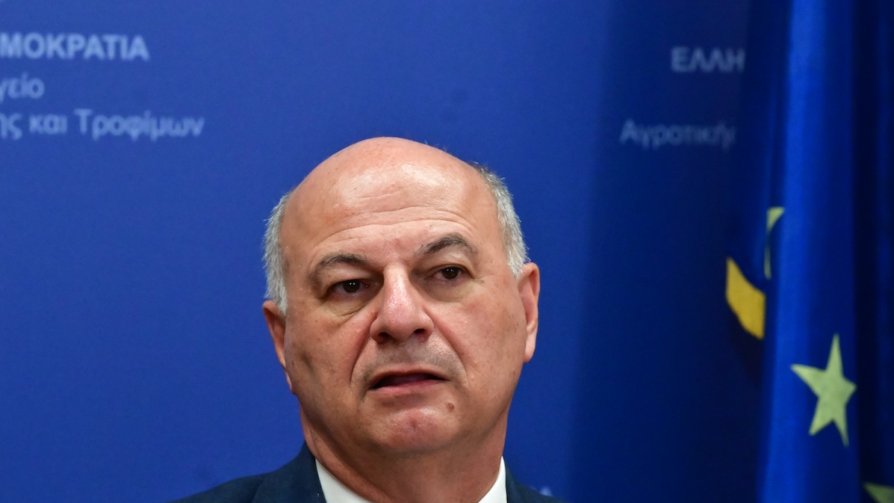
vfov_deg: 3.9
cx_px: 447
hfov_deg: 6.9
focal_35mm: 315
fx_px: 7466
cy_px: 288
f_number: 6.3
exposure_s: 1/250
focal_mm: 200
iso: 8000
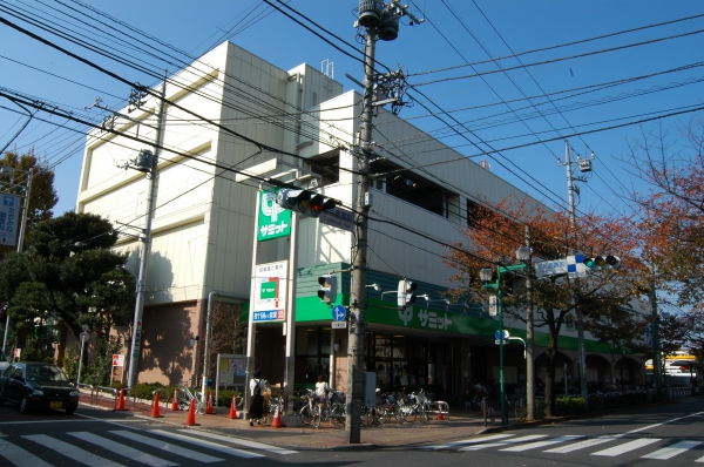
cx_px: 352
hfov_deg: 67.5
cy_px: 234
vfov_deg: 47.8
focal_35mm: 27
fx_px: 527
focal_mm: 18
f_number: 22
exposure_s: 1/60
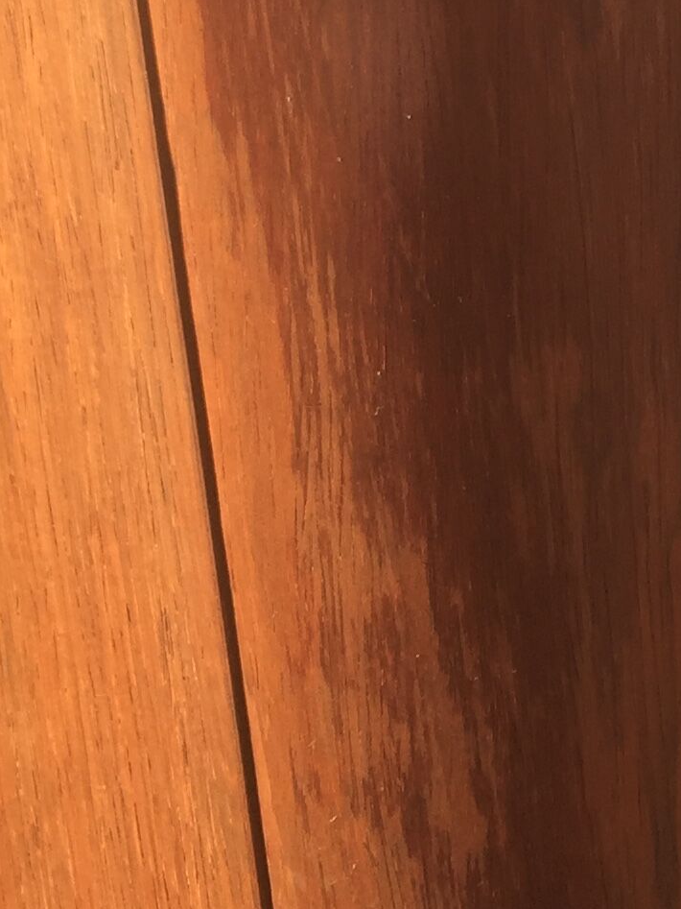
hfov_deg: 14.5
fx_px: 2624
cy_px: 151
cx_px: 743
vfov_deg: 19.4
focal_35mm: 100
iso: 32
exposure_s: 1/439
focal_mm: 4.15
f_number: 2.2
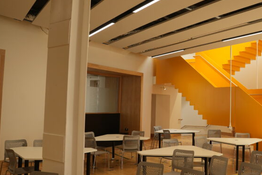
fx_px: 320
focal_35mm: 44
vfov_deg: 30.5
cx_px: 214
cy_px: 82
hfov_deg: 42.3
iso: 640
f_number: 5
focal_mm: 24
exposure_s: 1/125
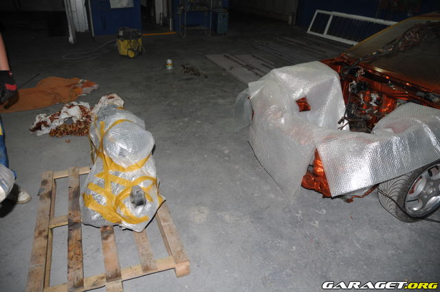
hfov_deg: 67.4
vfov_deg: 47.8
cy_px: 146
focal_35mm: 27
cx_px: 220
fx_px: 330
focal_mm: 18
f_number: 3.5
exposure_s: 1/60
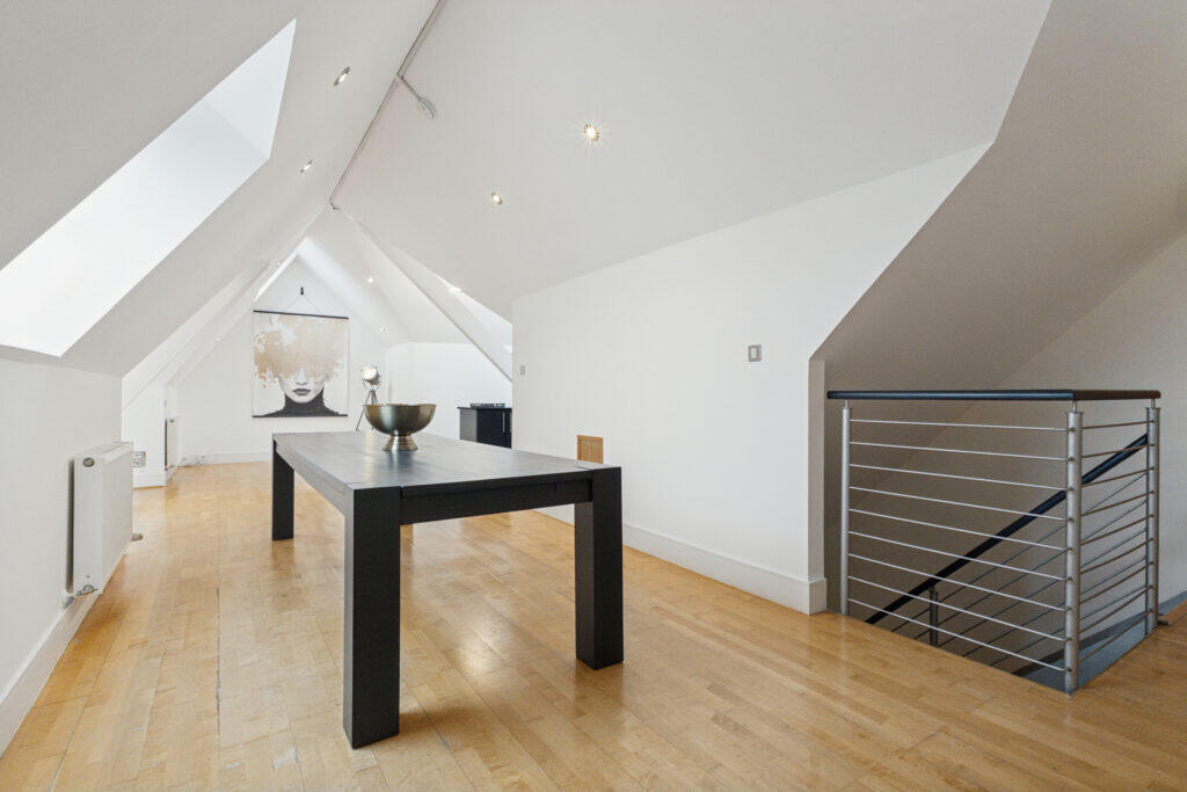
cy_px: 396
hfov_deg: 95.0
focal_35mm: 16
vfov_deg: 72.1
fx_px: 544
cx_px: 594
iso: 1250
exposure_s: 1/30
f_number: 9
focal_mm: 11
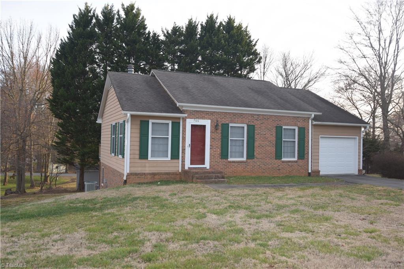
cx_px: 202
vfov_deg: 43.6
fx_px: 337
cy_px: 134
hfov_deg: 61.9
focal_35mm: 30
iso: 100
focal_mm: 20
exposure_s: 1/200
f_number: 2.8
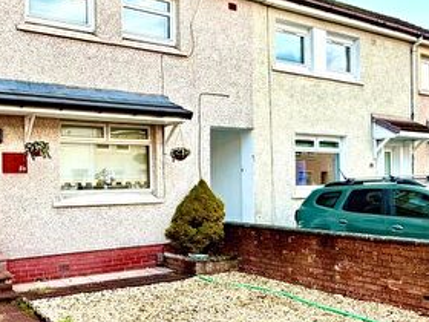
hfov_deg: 50.6
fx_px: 434
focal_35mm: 35
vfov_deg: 40.6
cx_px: 112
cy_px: 189
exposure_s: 1/102
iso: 40
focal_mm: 2.22
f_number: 2.2
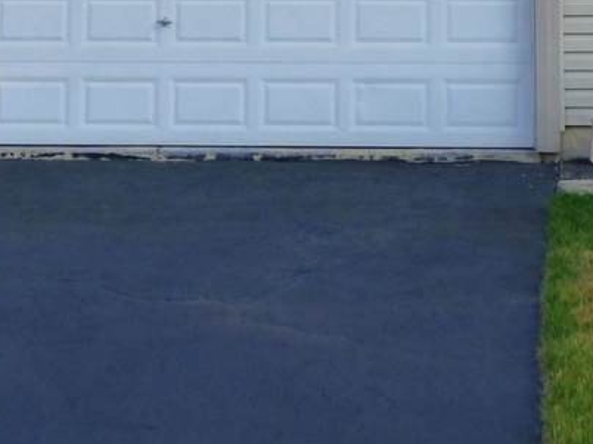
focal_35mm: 102
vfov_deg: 13.6
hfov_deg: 19.1
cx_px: 459
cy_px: -240
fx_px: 1746
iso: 160
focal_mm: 5.53
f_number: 3.3
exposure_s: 1/400
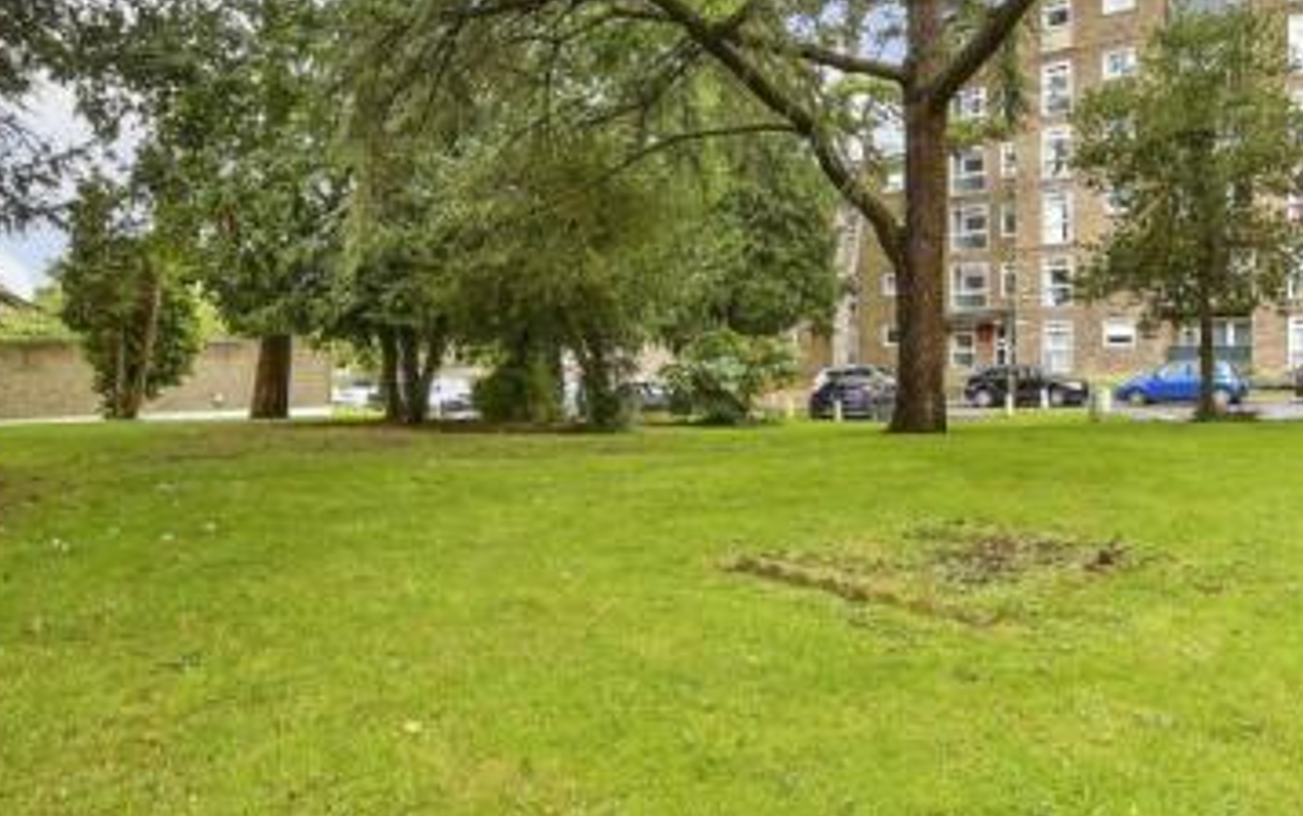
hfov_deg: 66.4
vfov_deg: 44.4
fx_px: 995
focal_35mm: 28
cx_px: 672
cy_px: 344
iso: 160
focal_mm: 10
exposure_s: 1/40
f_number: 8
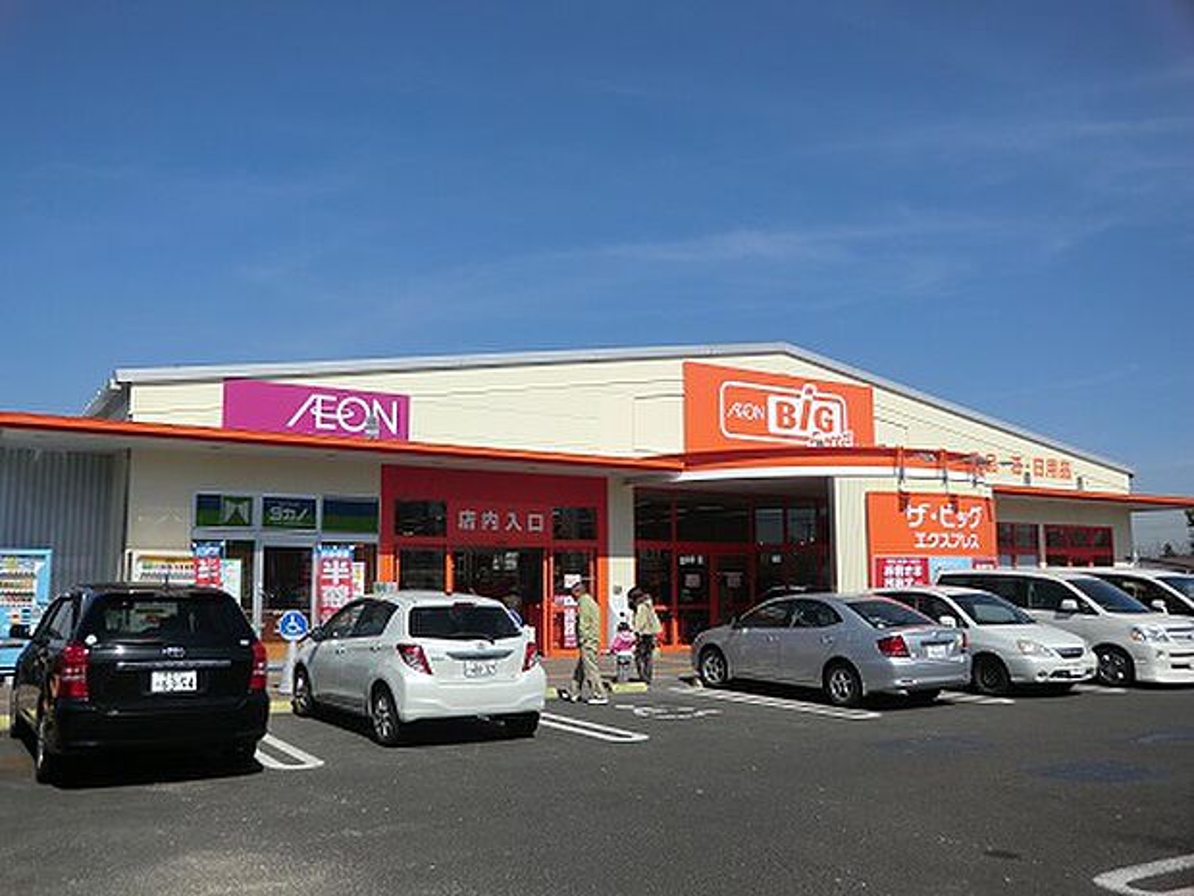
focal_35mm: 29
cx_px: 597
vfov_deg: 48.2
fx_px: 1000
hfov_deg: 61.7
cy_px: 448
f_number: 7.9
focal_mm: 5.2
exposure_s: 1/250
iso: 64
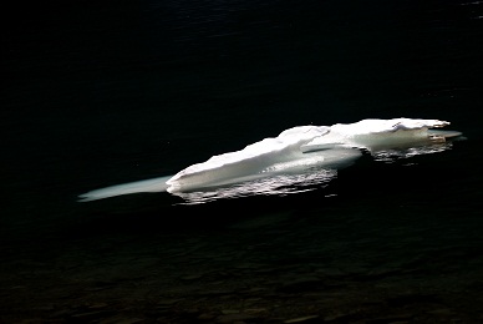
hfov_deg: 13.9
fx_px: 1975
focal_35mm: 147
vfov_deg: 9.4
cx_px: 242
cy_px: 162
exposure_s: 1/250
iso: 100
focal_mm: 98
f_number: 4.8
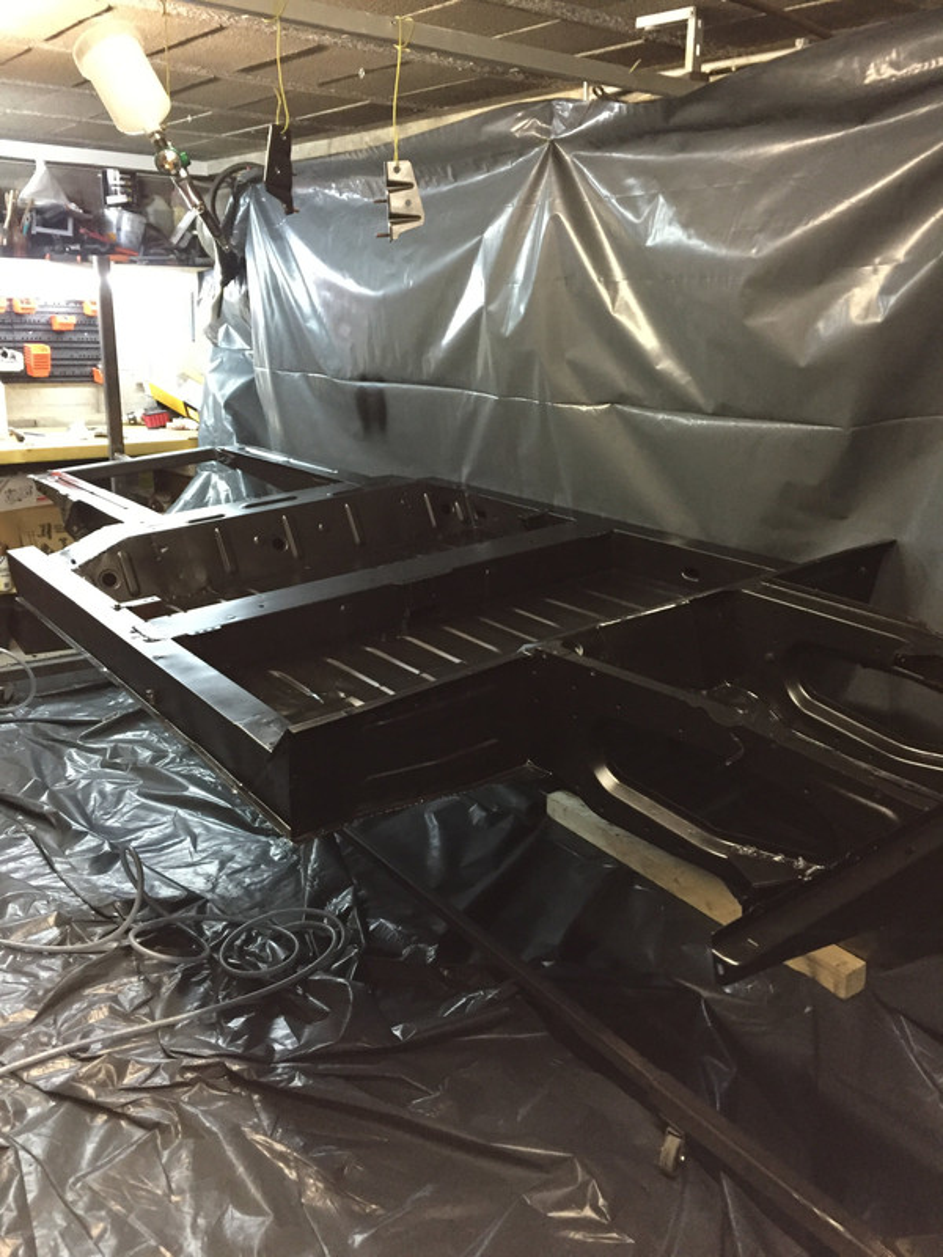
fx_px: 1053
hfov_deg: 48.2
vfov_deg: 61.7
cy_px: 628
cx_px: 472
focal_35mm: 29
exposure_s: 1/17
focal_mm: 4.15
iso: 250
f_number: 2.2
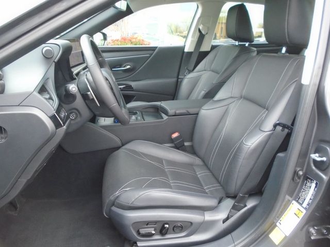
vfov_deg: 53.1
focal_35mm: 26
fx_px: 248
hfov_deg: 67.3
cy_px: 124
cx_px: 165
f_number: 3.2
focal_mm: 4.6
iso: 320
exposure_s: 1/30
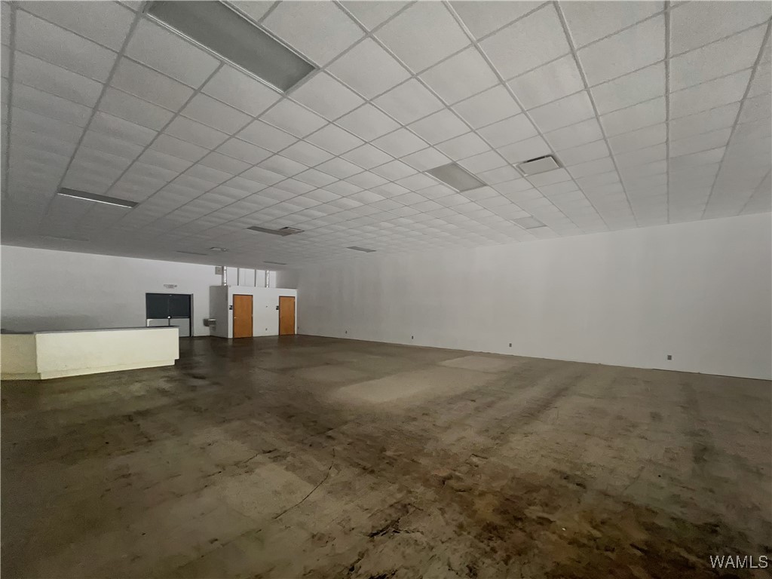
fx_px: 290
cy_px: 290
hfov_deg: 106.2
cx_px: 386
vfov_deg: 89.9
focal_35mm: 13
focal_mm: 1.6
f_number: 1.8
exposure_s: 1/16
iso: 400
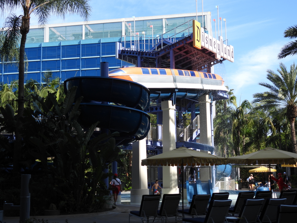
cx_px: 148
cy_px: 112
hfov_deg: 38.2
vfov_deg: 29.1
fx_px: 429
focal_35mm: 50
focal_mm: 8.9
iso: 100
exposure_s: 1/640
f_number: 3.5
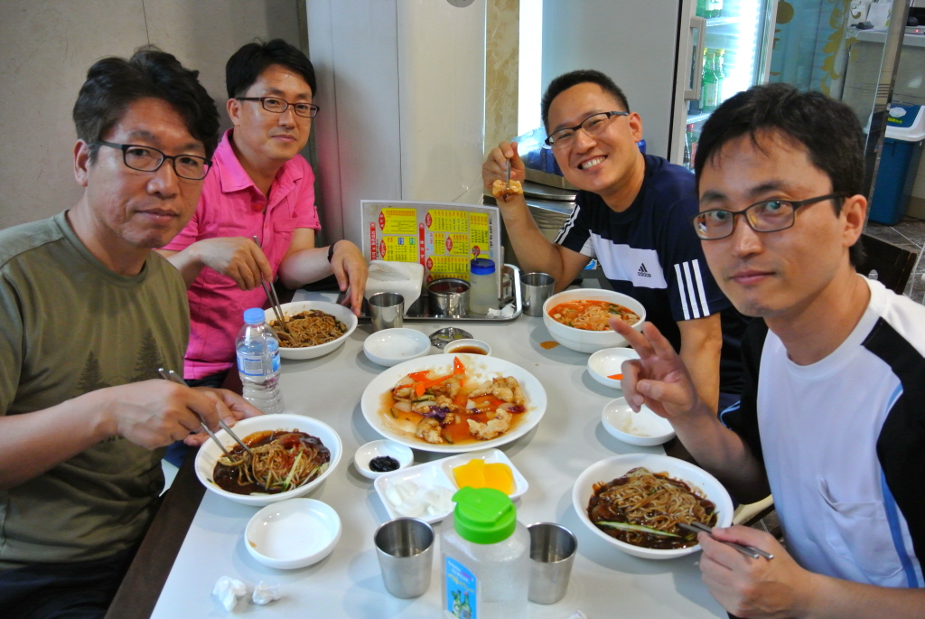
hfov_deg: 63.6
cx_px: 462
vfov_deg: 45.1
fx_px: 746
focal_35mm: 29
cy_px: 310
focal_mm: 11
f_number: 3.5
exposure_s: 1/60
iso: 800
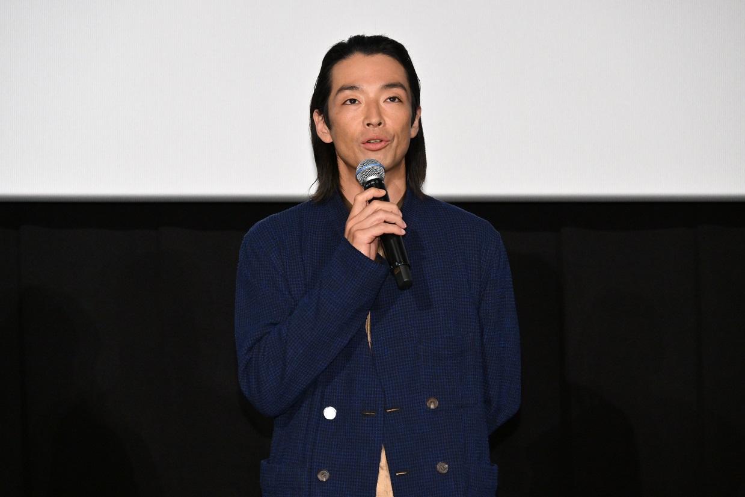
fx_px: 2794
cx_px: 372
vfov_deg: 10.2
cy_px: 248
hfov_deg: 15.2
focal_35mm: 135
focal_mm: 135
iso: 3200
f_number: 6.3
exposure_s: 1/200
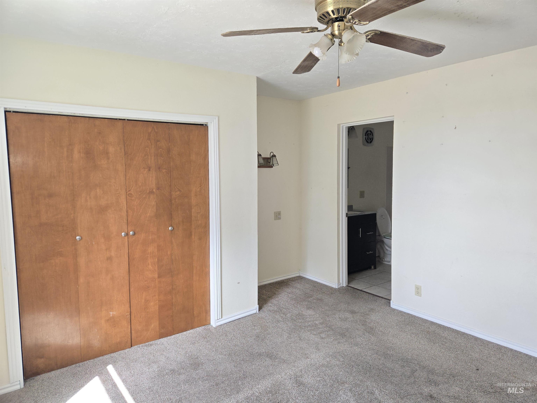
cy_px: 202
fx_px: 357
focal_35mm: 23
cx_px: 268
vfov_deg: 58.9
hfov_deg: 73.9
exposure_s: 1/60
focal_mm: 5.4
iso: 40
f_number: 1.8
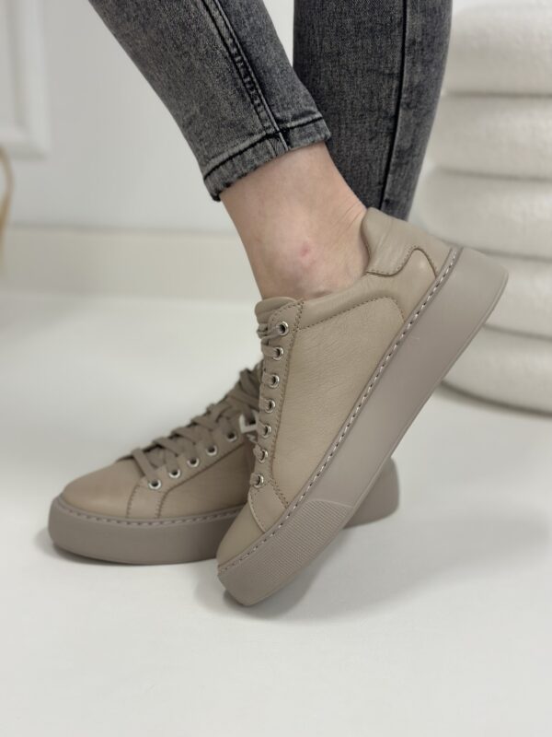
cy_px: 368
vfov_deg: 39.7
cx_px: 276
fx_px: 1021
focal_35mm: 48
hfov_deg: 30.3
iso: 125
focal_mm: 6.86
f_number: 1.78
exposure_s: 1/100
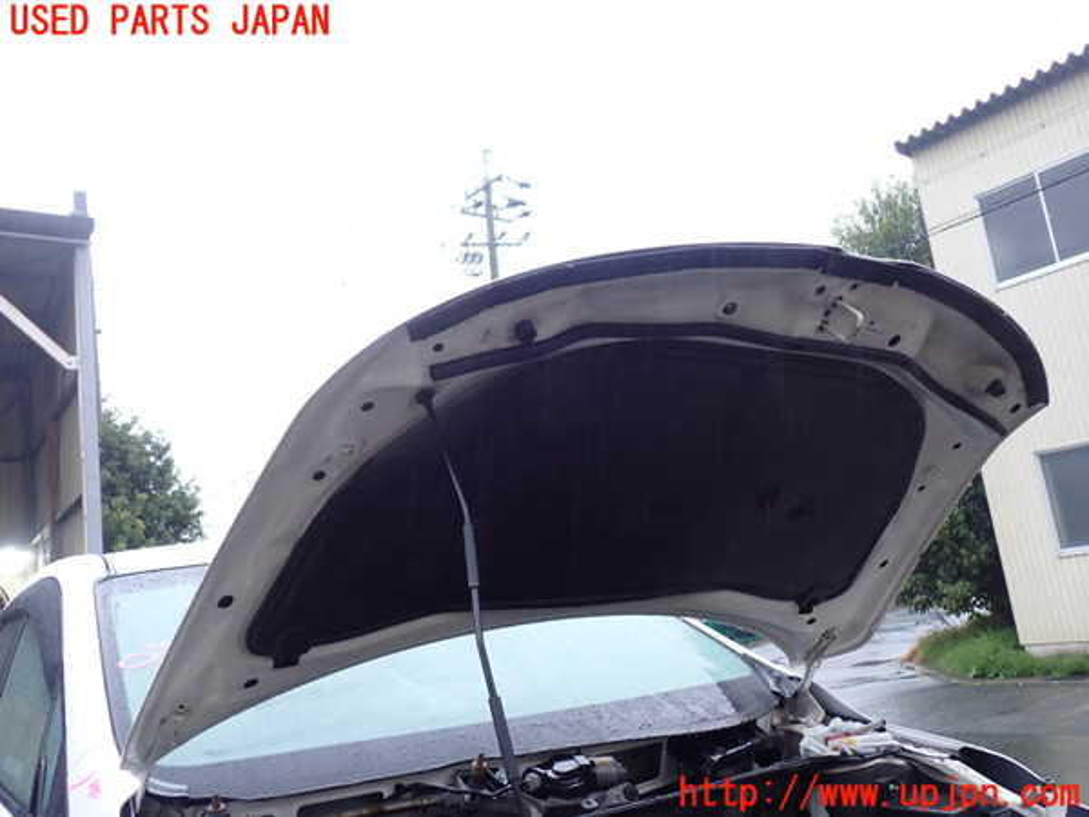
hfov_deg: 60.0
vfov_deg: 46.8
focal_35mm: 30
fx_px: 944
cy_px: 408
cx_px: 544
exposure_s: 1/50
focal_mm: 5.4
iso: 200
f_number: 2.3
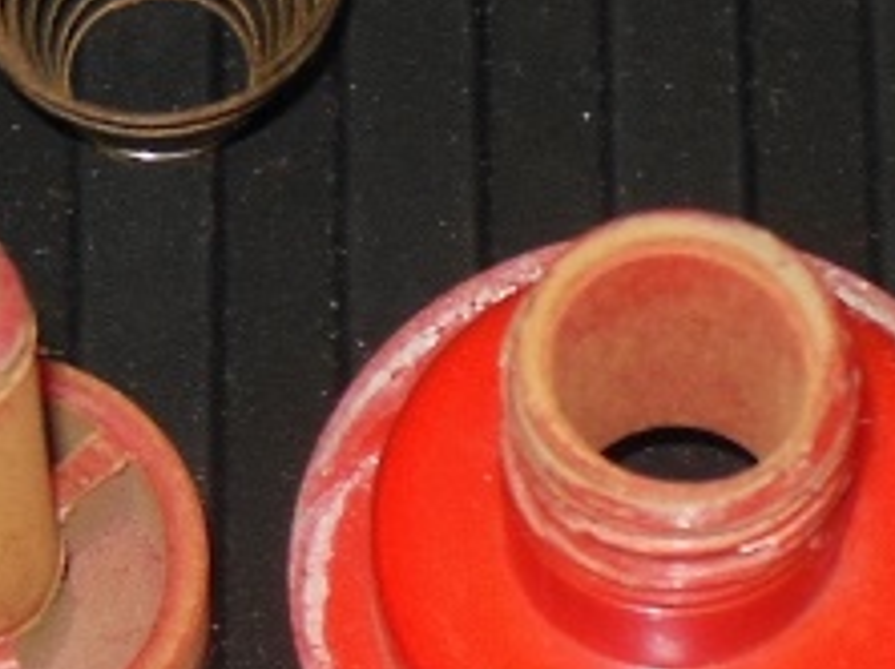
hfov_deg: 19.3
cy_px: 339
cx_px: 222
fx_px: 2609
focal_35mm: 101
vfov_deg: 14.6
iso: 125
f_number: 4
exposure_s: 1/60
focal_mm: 8.9
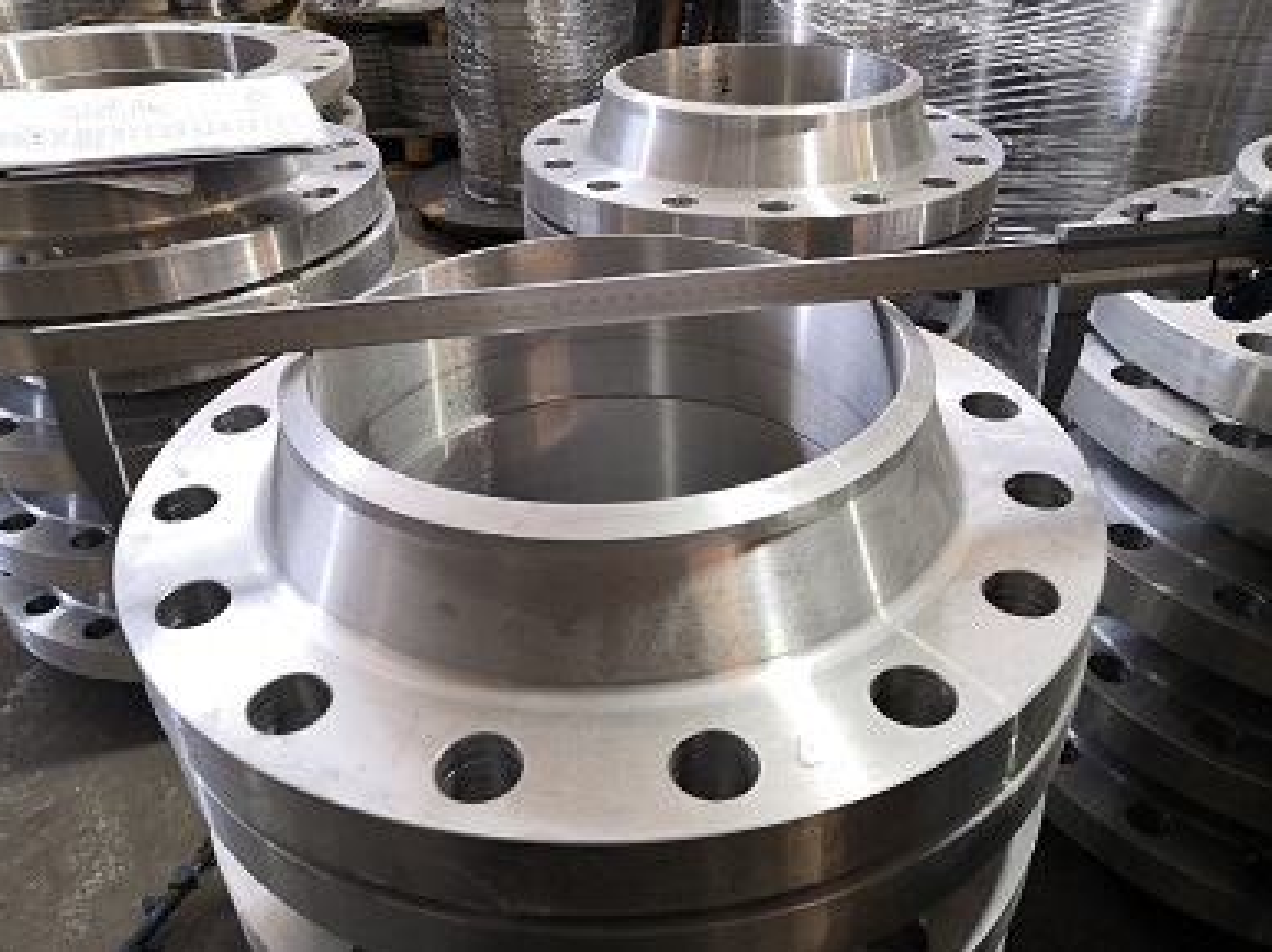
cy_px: 464
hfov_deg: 63.5
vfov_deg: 49.7
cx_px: 629
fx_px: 1028
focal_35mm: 28
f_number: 1.8
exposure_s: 1/33.3
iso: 200
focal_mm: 3.95
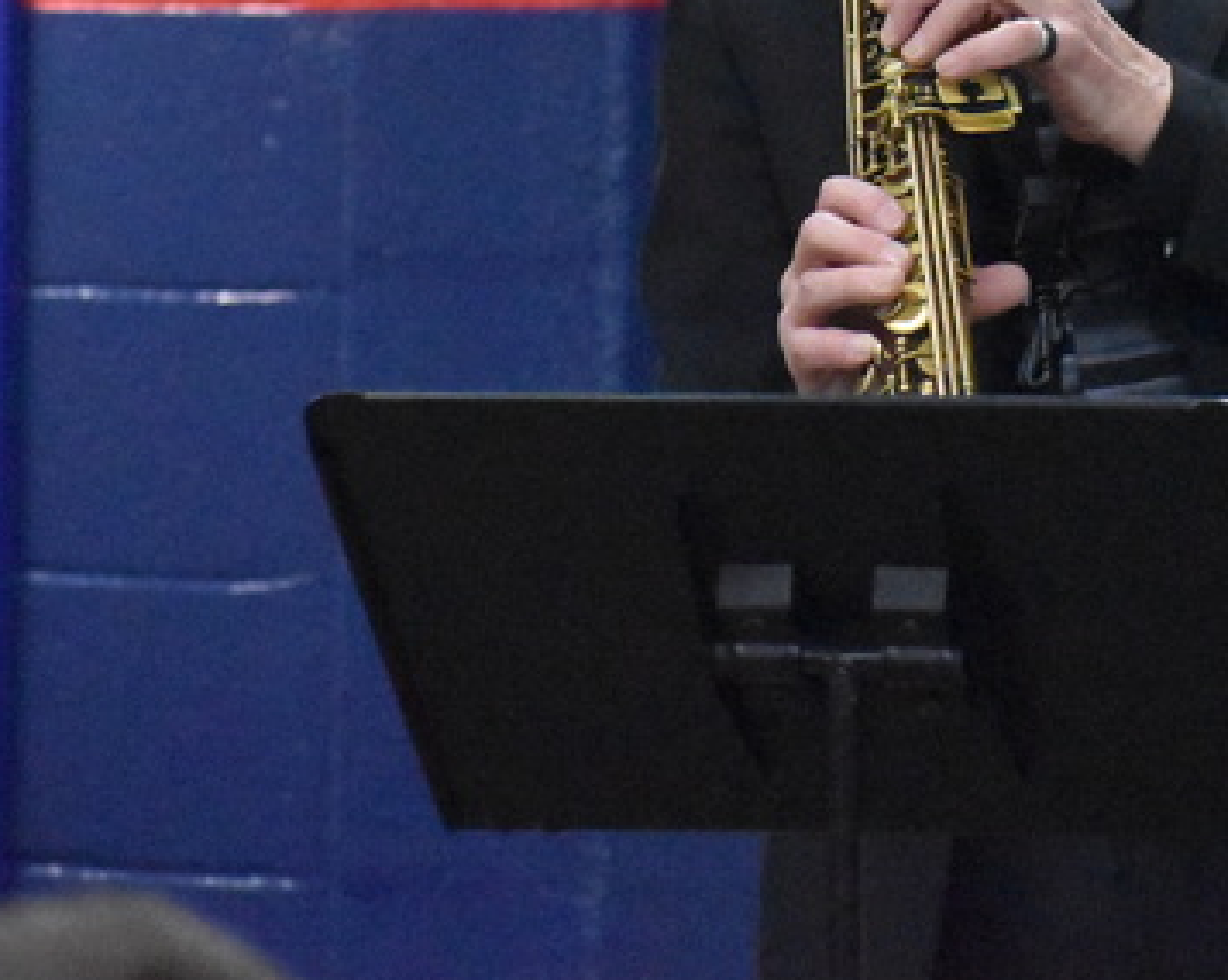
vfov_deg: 2.4
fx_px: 23495
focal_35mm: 647
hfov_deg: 3.0
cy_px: -132
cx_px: 1200
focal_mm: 160
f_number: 5
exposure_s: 1/400
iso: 12800
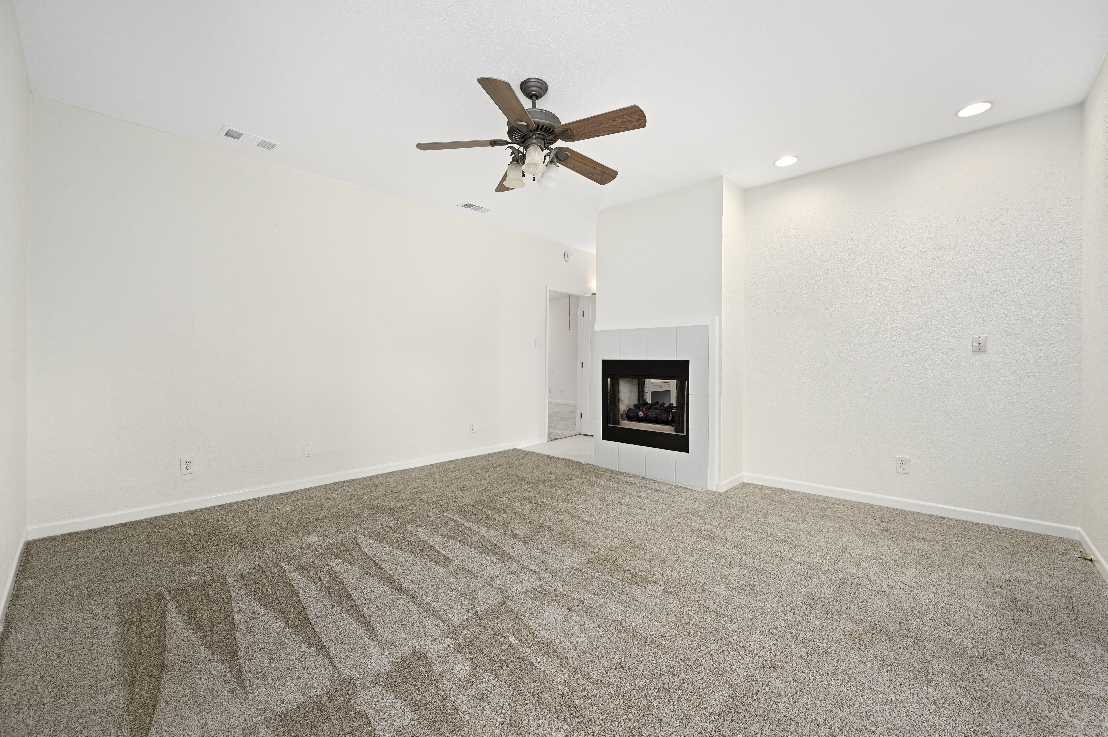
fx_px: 431
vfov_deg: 81.1
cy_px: 368
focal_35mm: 14
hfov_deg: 104.3
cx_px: 554
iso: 800
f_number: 8
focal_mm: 14
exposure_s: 1/8
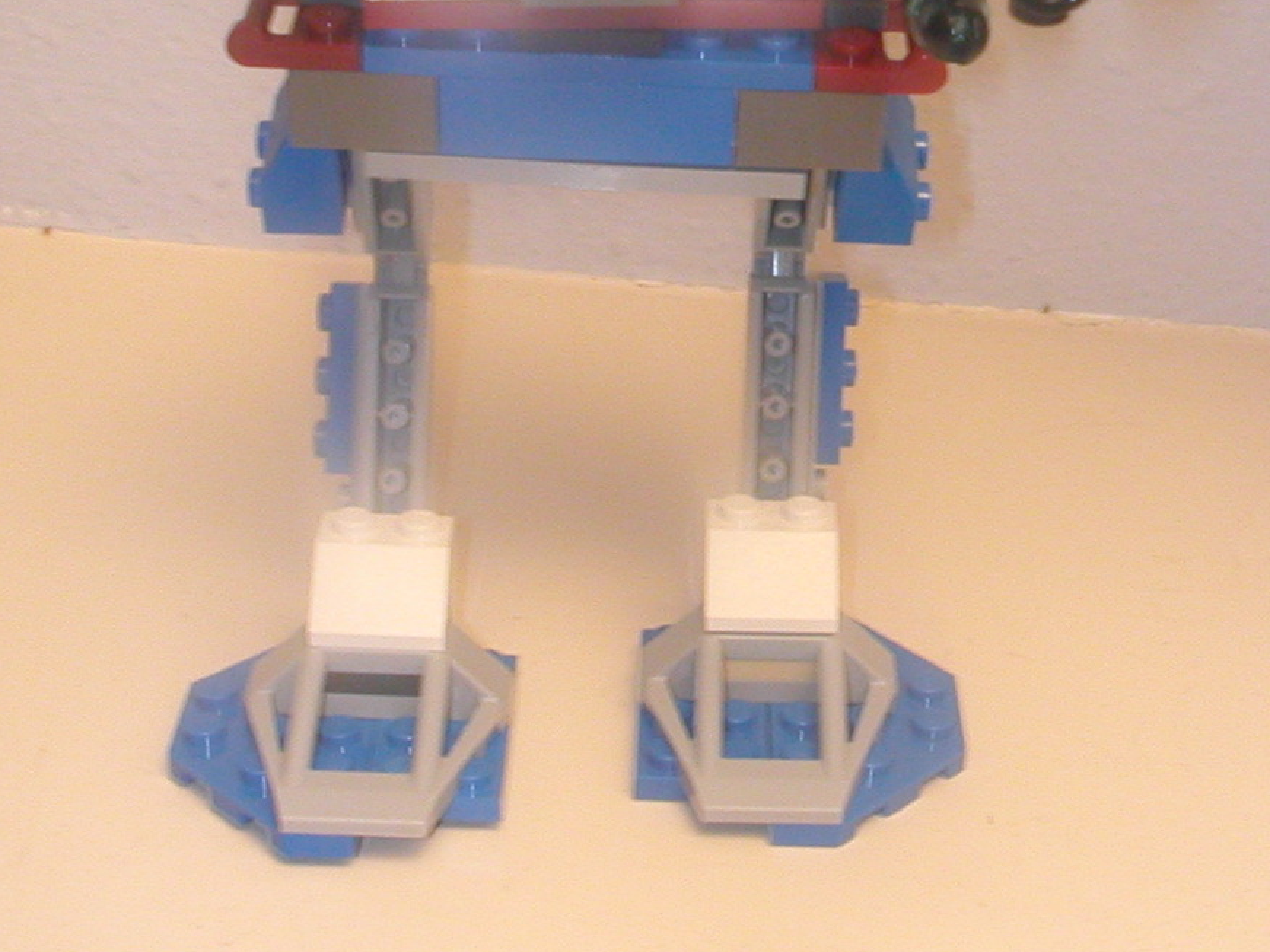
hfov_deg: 28.4
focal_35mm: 68
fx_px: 2494
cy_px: 190
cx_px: 862
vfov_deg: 21.3
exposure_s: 1/7.2
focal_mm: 5.6
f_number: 4.5
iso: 200
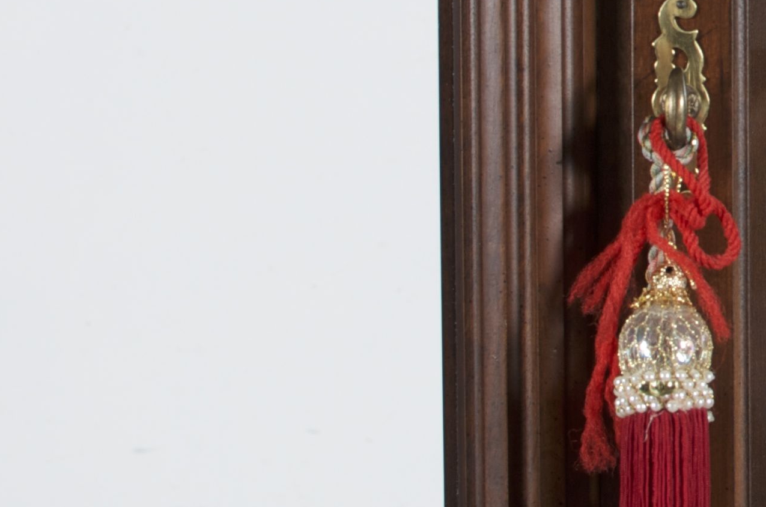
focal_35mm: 203
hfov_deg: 9.9
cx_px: 1074
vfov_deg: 6.7
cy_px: -85
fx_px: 4308
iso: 100
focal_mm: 35
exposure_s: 1/125
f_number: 6.3
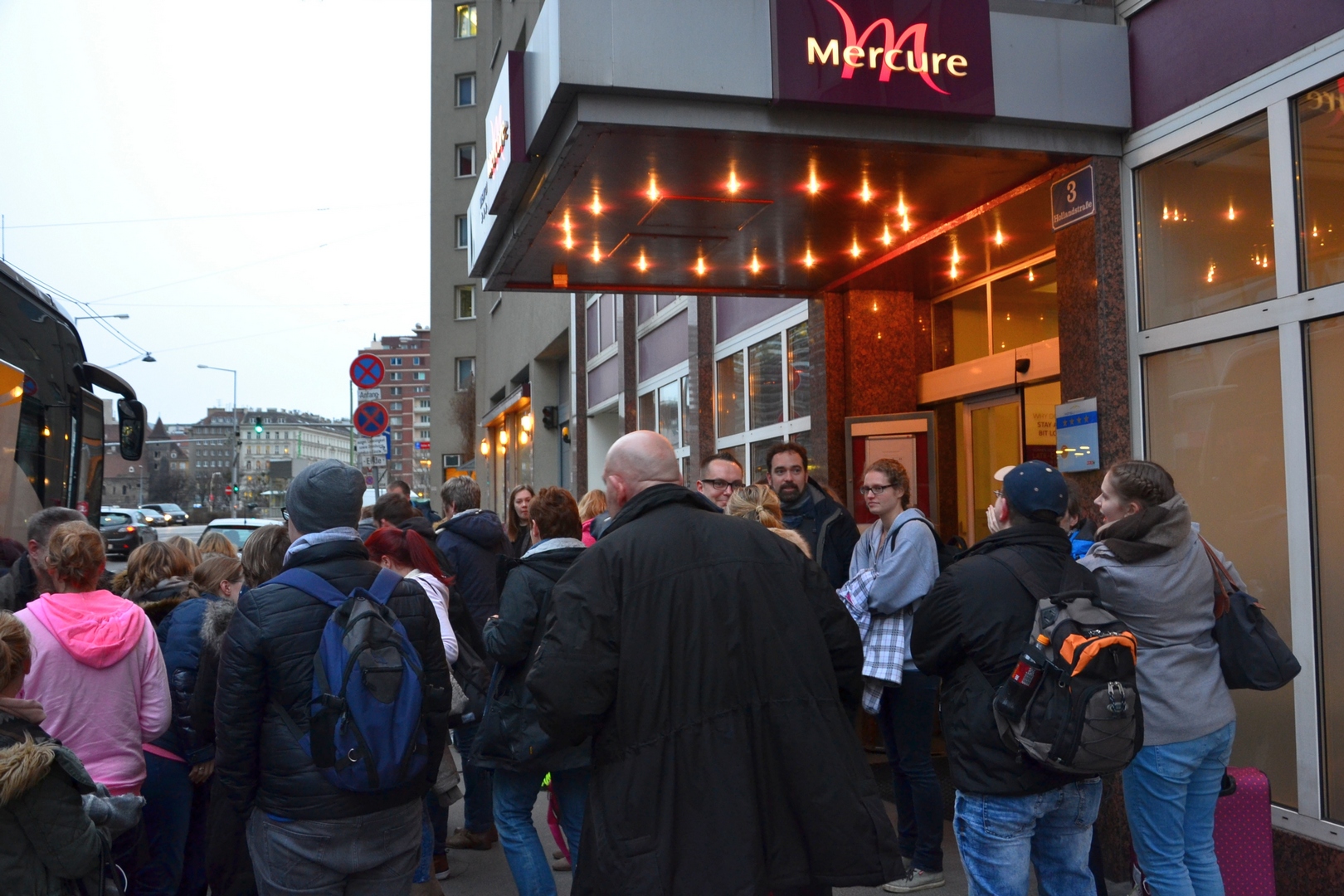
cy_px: 448
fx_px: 1176
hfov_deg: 59.5
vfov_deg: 41.7
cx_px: 672
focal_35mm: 32
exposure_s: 1/60
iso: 800
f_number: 3.8
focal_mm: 21
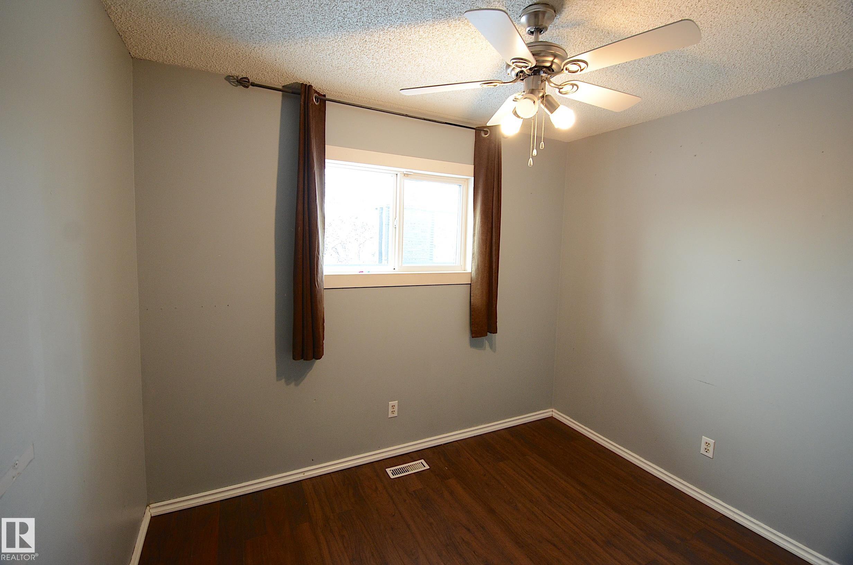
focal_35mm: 15
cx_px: 426
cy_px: 282
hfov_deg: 100.5
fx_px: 355
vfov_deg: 77.1
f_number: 4.5
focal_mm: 10
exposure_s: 1/40
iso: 1000
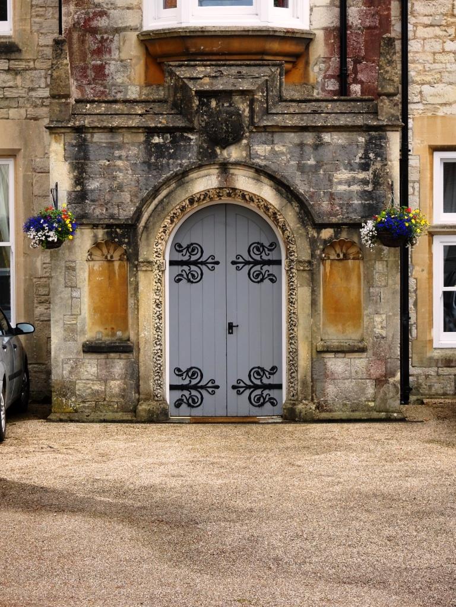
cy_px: 304
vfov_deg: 17.1
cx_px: 228
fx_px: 2020
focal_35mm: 115
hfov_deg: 12.9
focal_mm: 19.68
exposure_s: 1/125
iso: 80
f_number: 5.6
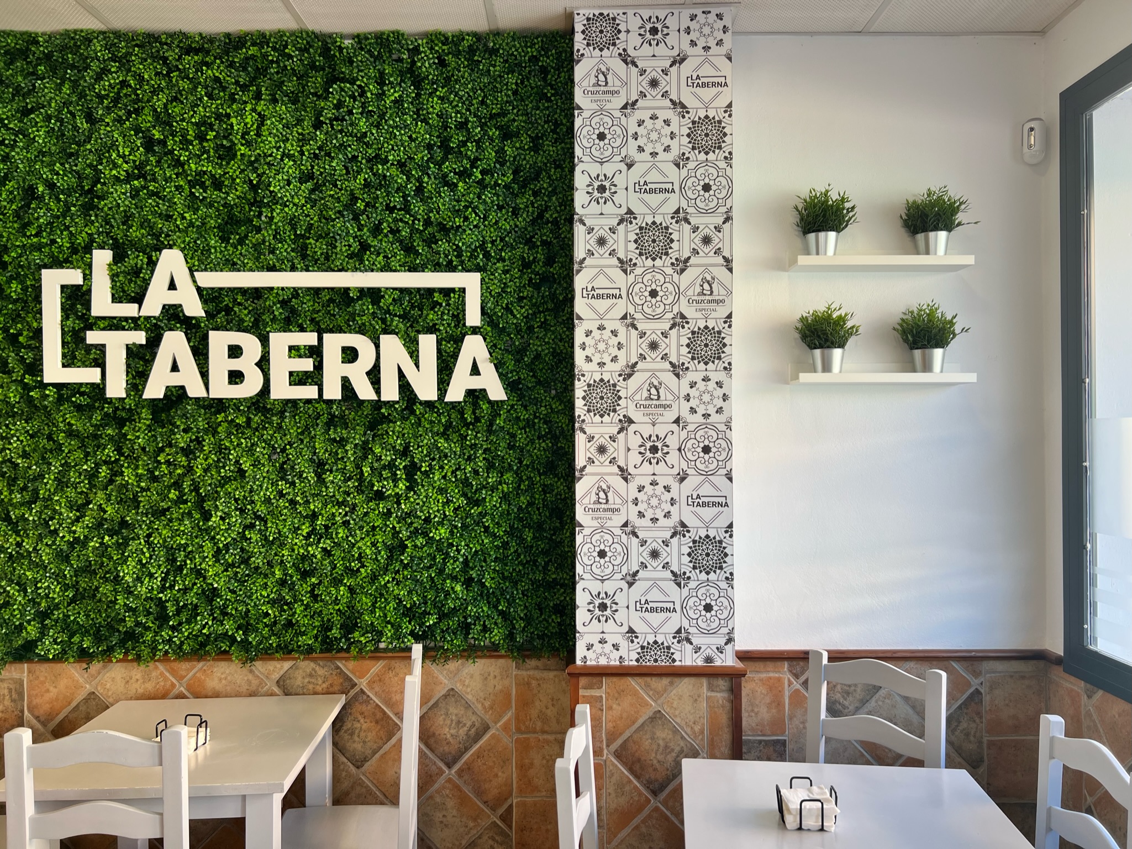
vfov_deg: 53.0
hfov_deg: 67.3
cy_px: 424
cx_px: 566
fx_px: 850
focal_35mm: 26
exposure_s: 1/126
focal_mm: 5.7
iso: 32
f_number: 1.5
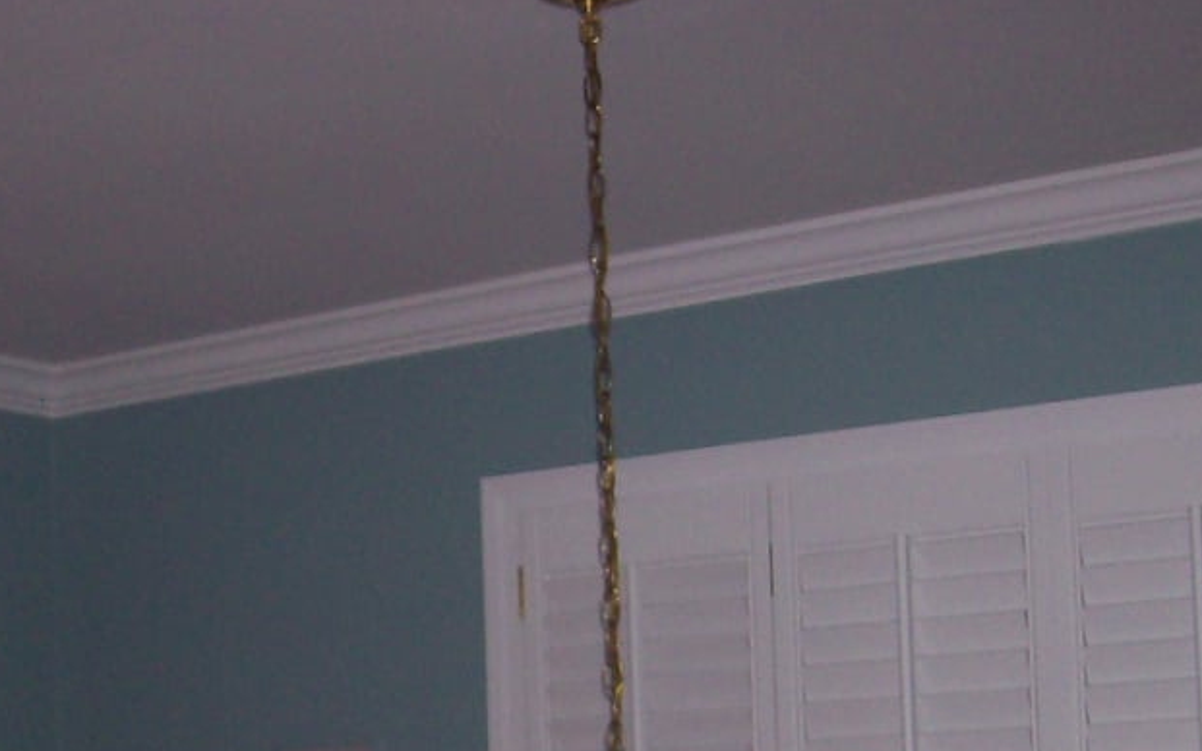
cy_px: 809
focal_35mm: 82
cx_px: 309
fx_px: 2686
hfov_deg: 25.0
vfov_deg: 15.5
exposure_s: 1/64
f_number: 2.7
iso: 80
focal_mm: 6
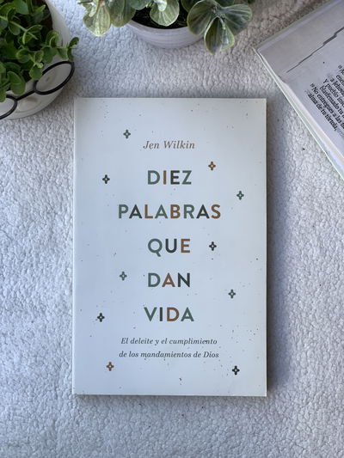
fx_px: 689
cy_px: 229
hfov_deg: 28.0
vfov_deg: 36.8
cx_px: 172
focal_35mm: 52
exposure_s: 1/122
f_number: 2.4
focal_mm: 6
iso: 16
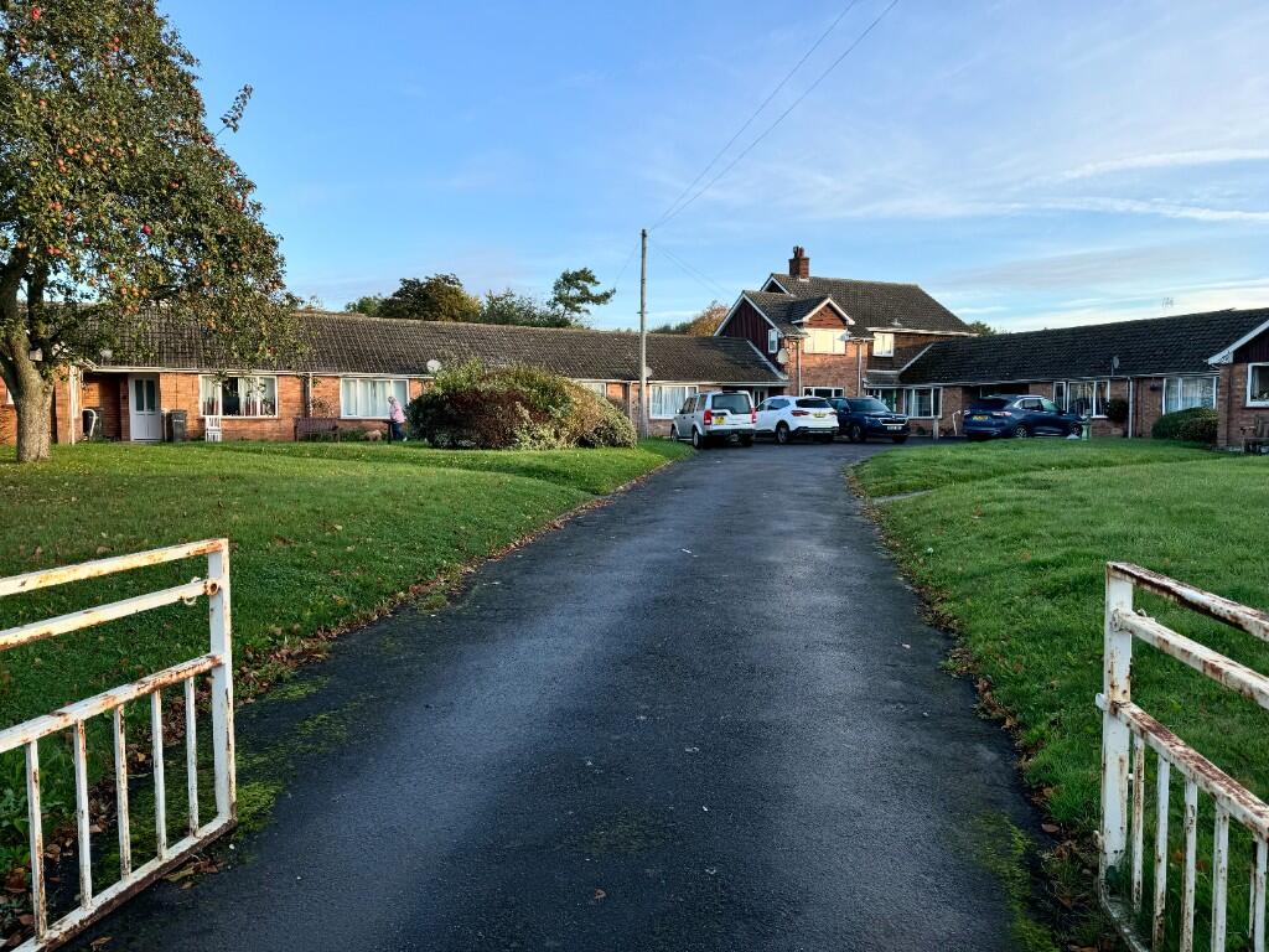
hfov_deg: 71.6
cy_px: 476
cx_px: 634
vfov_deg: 56.8
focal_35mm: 24
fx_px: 880
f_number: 1.78
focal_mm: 6.76
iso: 80
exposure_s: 1/900
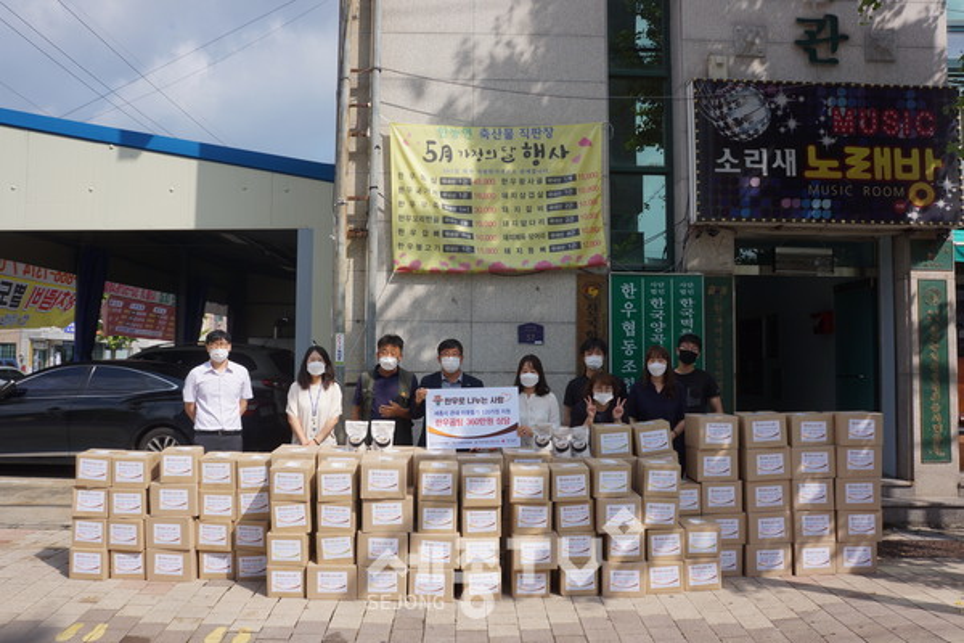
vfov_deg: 43.6
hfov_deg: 61.9
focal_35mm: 30
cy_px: 322
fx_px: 803
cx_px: 482
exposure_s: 1/320
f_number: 8
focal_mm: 20
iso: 100
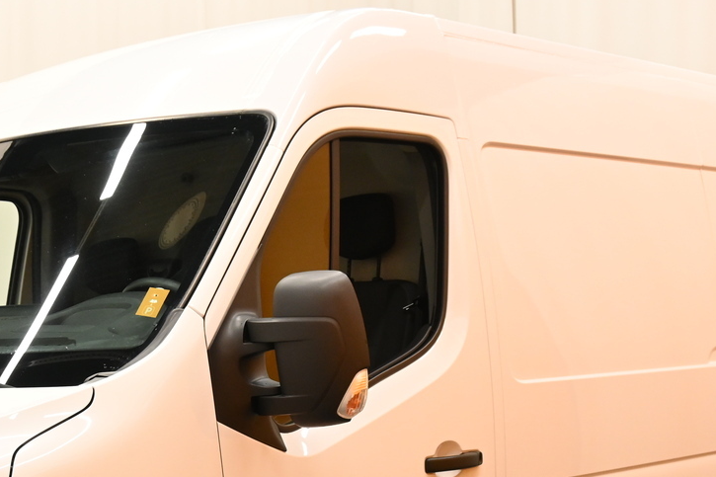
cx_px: 201
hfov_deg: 26.0
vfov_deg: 17.1
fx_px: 1533
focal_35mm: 77
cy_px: 520
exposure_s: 1/40
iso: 800
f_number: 5
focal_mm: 23
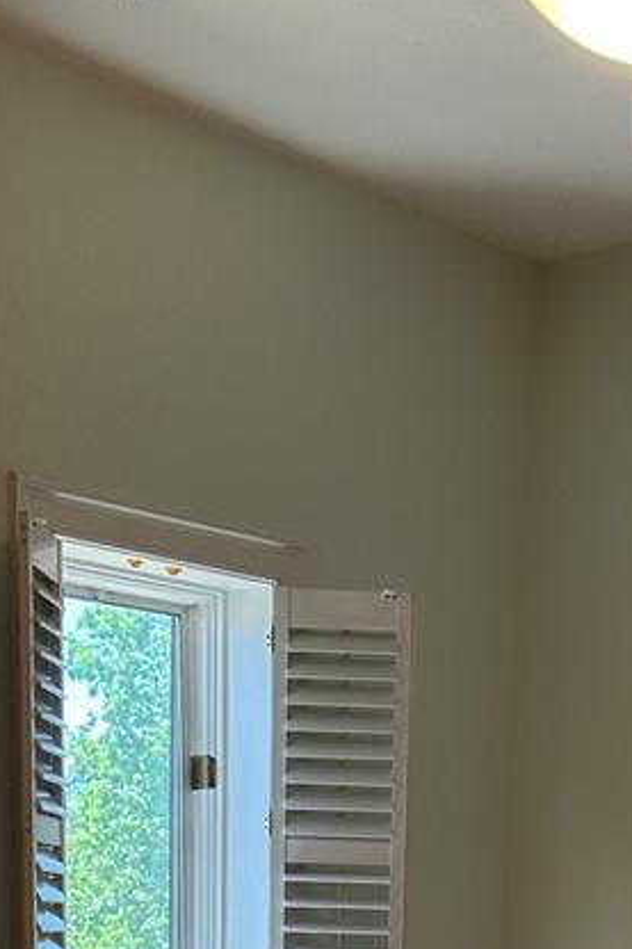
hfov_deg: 17.5
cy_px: 1323
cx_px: 395
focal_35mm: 78
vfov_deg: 22.5
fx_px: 2056
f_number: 1.5
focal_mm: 5.7
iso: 80
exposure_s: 1/60
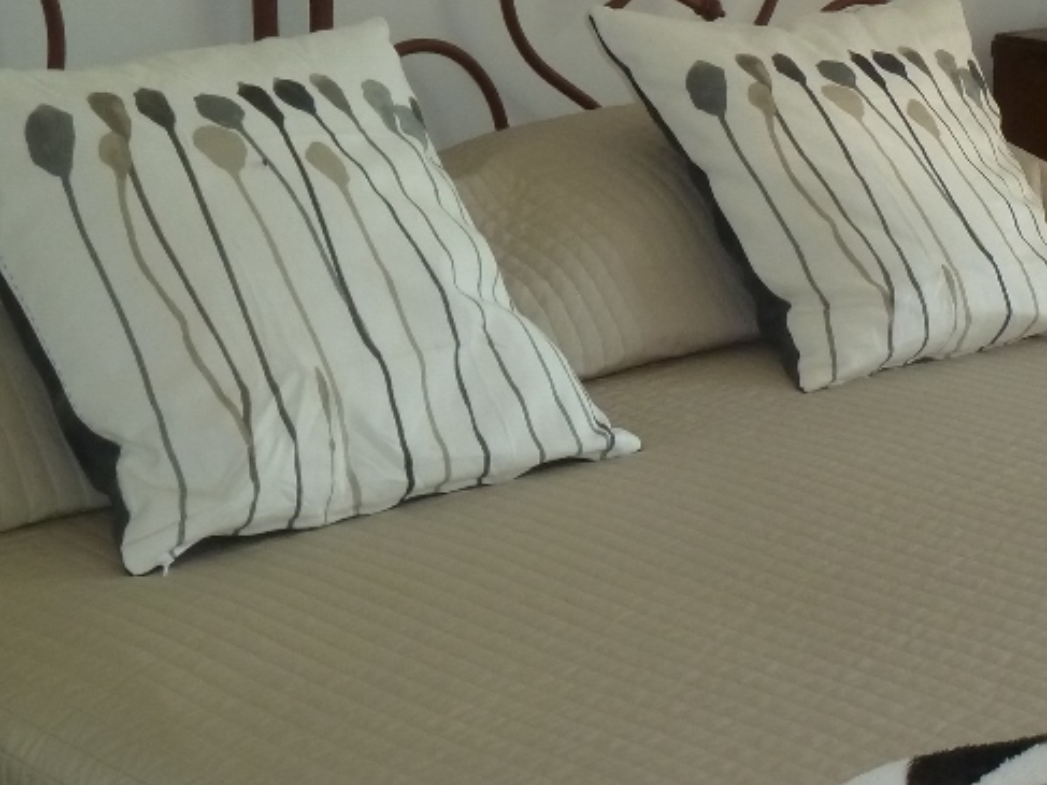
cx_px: 980
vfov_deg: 14.6
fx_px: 3054
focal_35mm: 101
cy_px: 402
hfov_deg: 19.0
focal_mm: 7.9
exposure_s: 1/30
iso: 200
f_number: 3.8
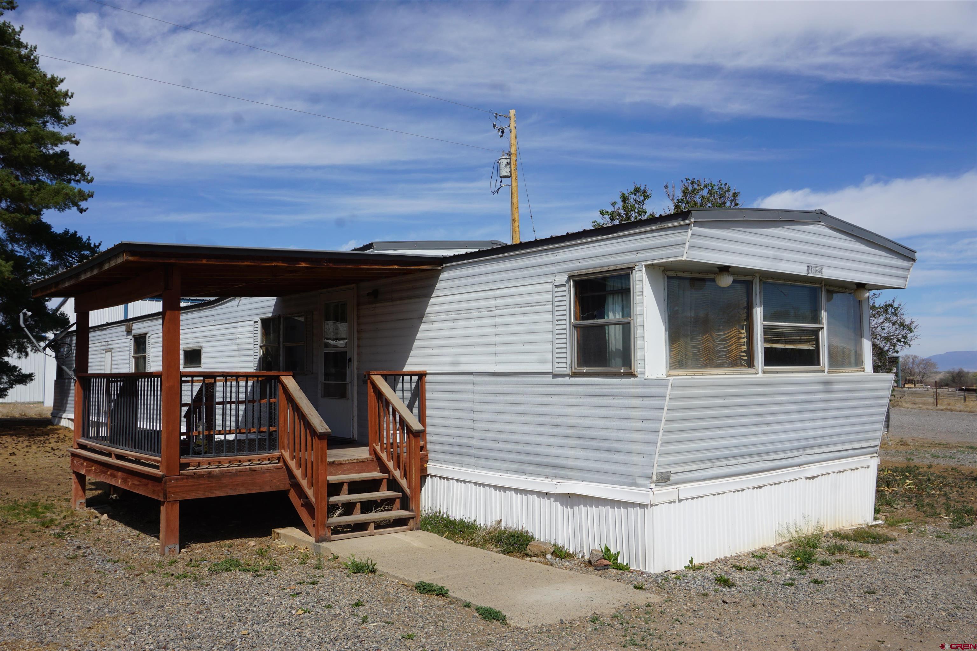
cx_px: 488
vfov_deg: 43.6
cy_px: 326
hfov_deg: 61.9
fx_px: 814
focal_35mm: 30
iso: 100
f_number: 11
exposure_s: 1/250
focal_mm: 20
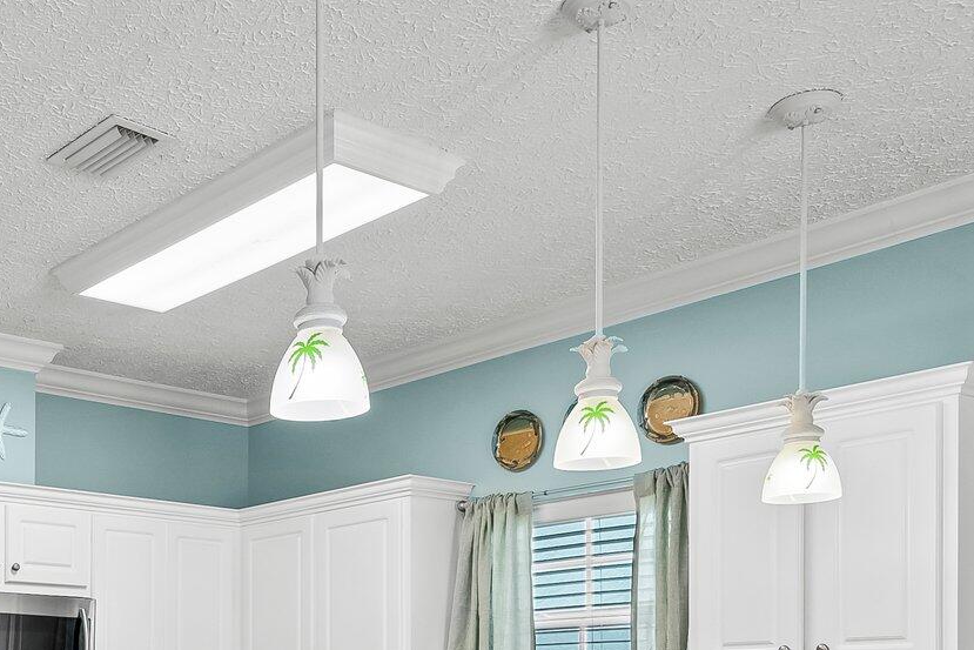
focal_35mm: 42
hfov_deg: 42.6
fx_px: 1136
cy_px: 698
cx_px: 99
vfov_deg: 29.1
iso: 400
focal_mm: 17
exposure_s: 1
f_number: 9
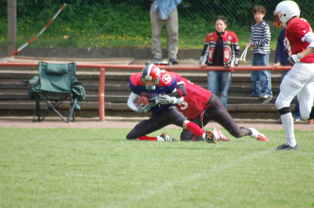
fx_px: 3918
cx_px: 157
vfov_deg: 3.0
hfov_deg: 4.6
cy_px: 104
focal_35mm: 450
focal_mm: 300
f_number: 5.6
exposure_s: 1/640
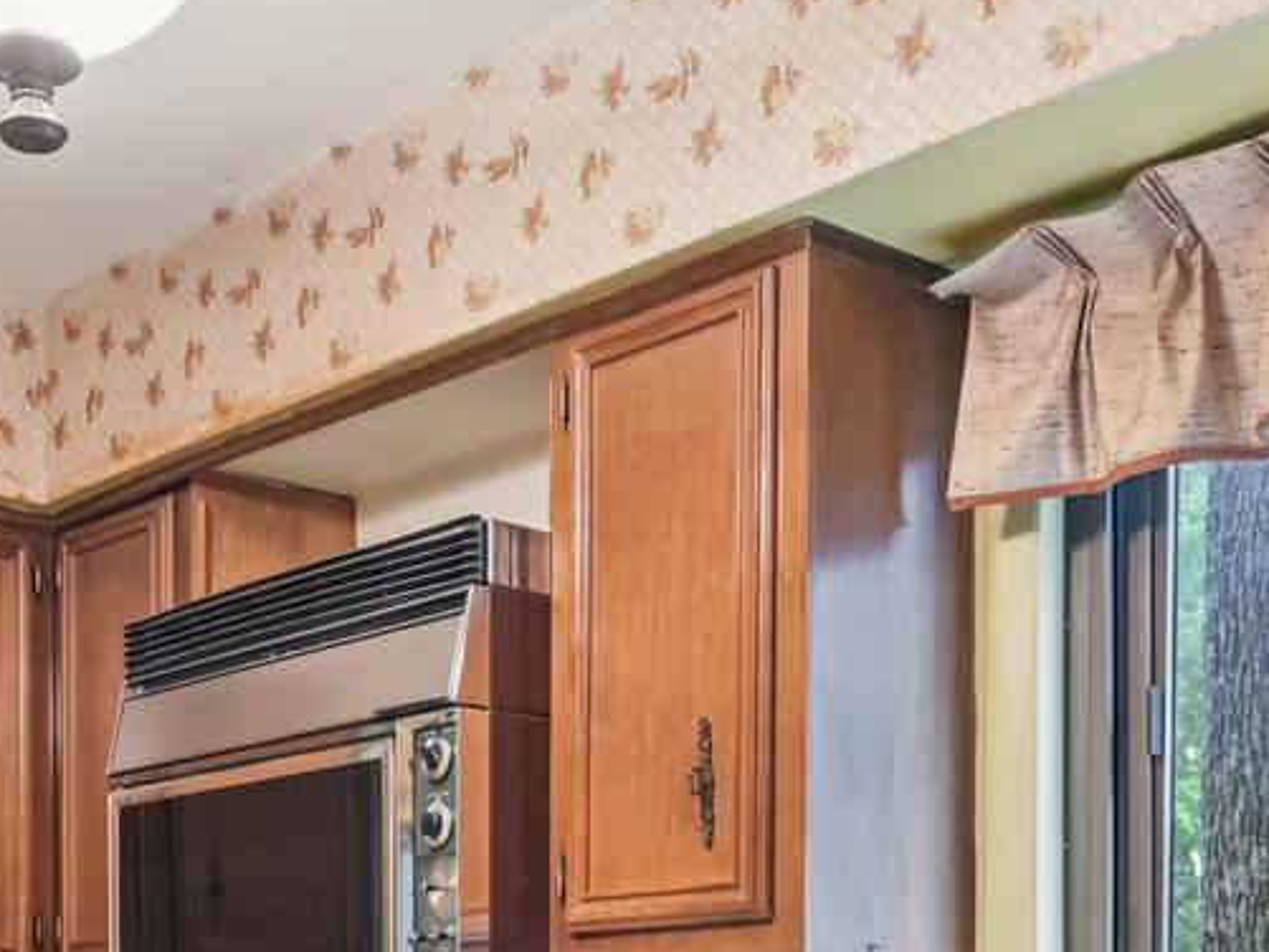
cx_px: 469
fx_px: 2017
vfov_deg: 24.4
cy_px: 1101
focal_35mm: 55
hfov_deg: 34.7
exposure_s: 1/3
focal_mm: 14
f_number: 8
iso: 400
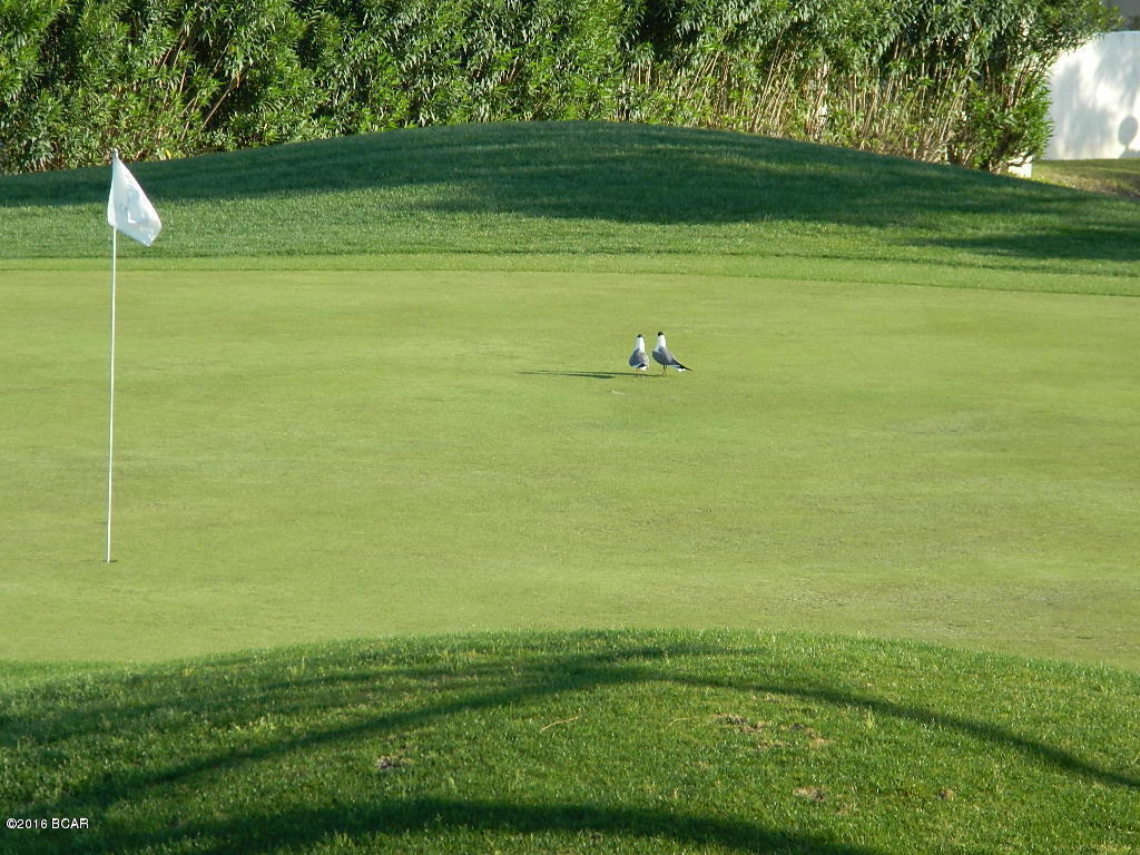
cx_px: 570
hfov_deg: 9.0
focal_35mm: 221
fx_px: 7278
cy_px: 428
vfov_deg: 6.7
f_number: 5.4
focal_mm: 39.7
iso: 80
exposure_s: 1/160
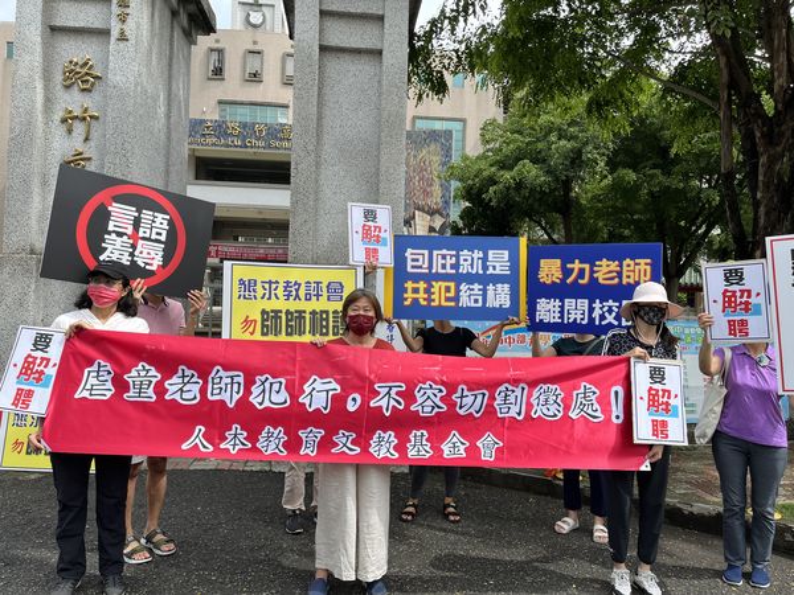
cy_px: 298
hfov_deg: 67.3
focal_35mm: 26
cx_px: 397
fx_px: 596
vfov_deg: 53.1
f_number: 1.6
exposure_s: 1/1422
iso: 50
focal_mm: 5.1
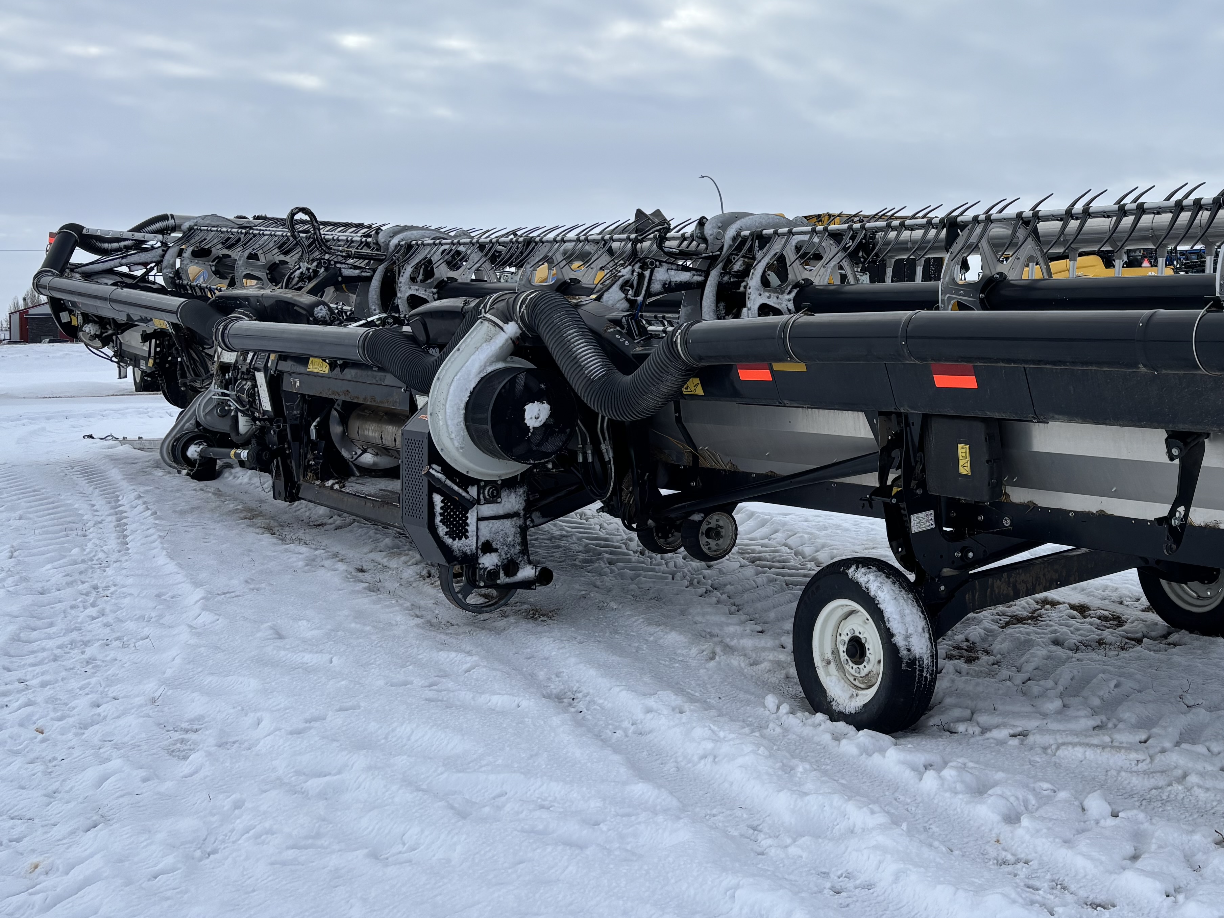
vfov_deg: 34.8
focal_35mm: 41
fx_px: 1450
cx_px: 933
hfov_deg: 44.1
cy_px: 306
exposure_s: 1/3106
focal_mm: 5.96
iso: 50
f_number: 1.6
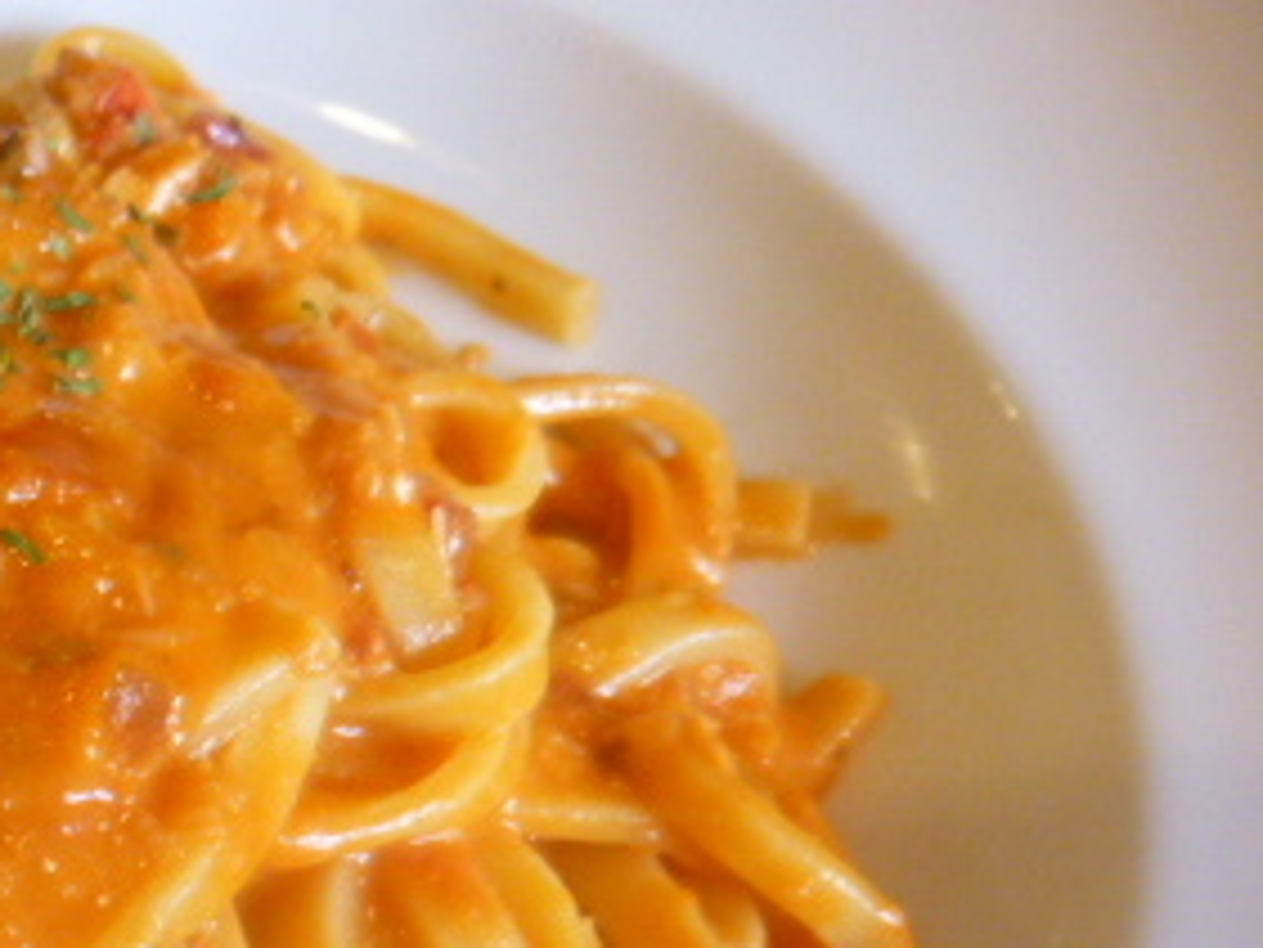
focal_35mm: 57
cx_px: -130
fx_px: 2081
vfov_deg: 24.6
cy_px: 935
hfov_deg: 30.2
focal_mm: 4.5
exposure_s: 1/60
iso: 320
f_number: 3.1
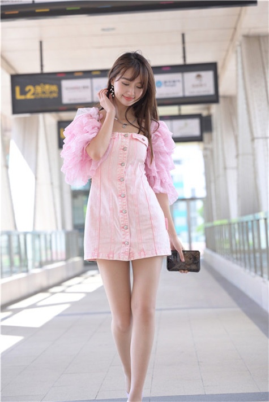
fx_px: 1042
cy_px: 201
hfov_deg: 14.7
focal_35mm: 93
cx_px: 134
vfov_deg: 21.9
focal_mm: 93
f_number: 4
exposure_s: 1/500
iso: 320
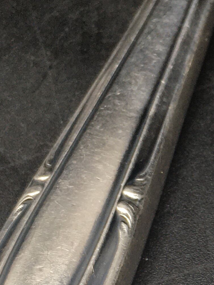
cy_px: 232
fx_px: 964
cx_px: 298
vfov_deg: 16.7
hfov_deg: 12.2
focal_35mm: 117
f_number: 2.2
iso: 40
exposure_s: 1/100
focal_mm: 4.15
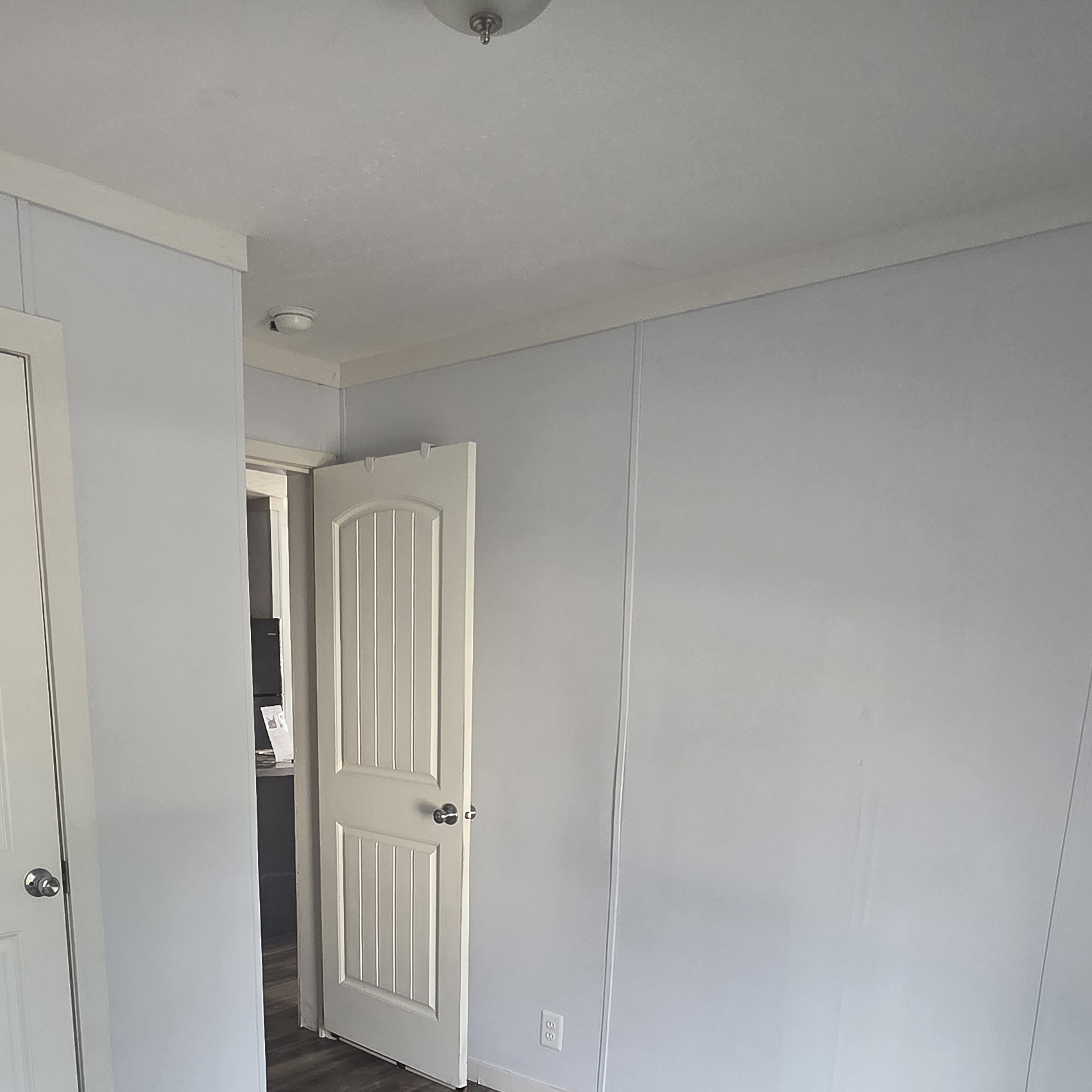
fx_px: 964
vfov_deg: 54.4
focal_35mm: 27
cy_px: 898
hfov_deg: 58.8
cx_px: 465
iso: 160
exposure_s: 1/60
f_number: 2.2
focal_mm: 2.2
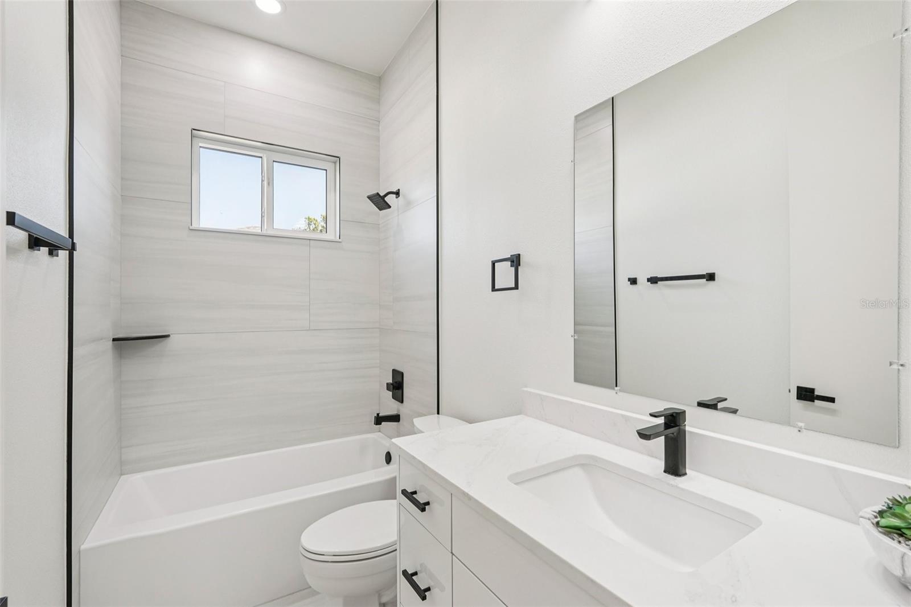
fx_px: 405
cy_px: 304
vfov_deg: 73.7
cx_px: 456
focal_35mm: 16
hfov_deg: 96.7
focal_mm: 16
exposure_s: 1/50
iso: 400
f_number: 8
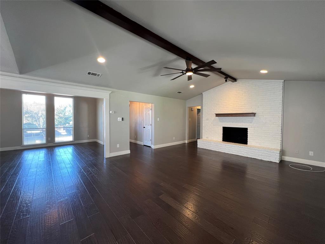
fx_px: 122
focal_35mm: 13
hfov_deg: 106.2
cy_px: 122
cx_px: 162
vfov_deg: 89.9
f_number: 1.8
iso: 160
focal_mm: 1.57
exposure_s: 1/60
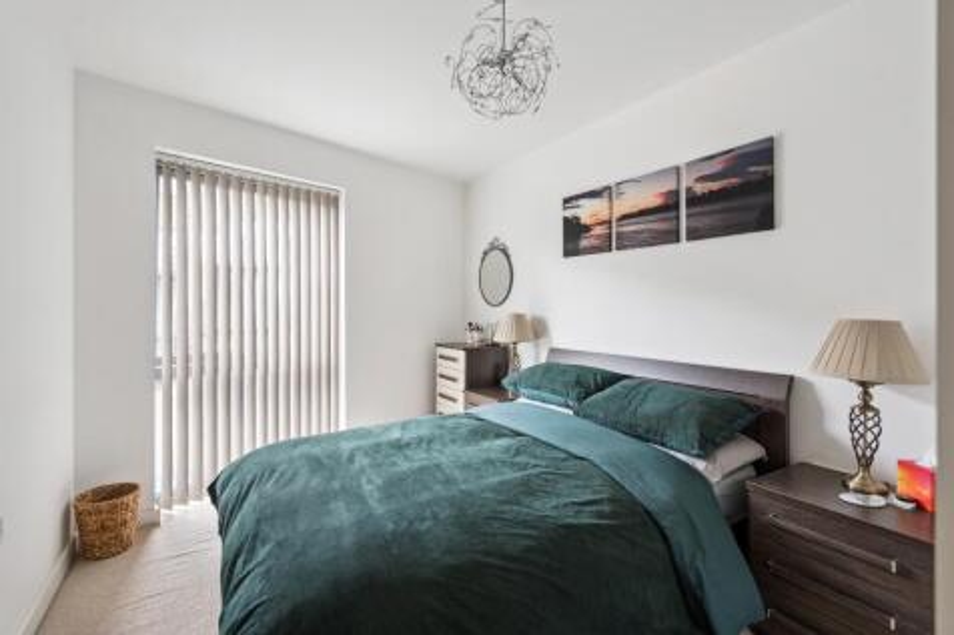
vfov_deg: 73.7
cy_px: 318
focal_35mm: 16
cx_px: 477
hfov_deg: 96.8
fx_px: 424
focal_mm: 16
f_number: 5.6
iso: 320
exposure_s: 1/8
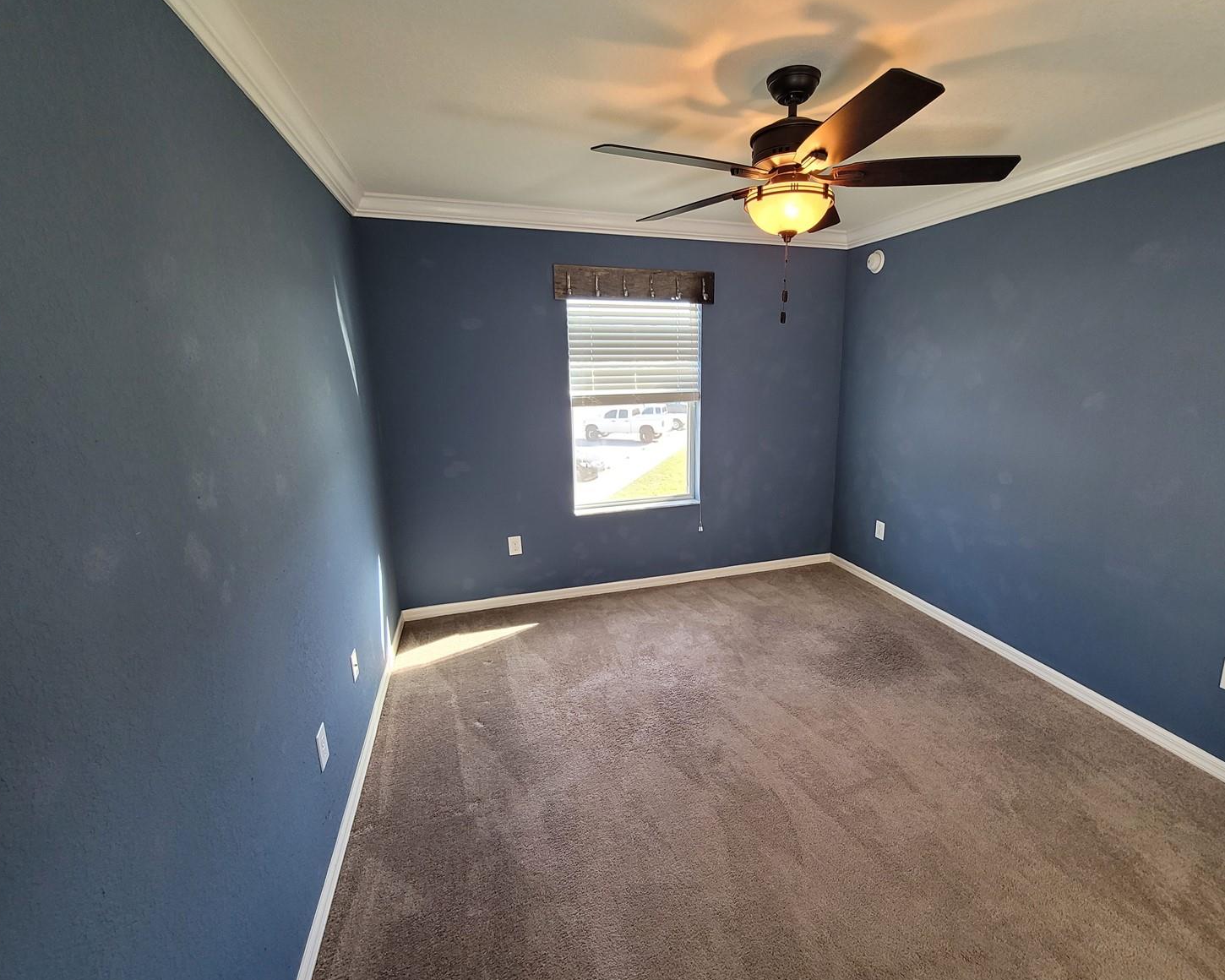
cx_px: 663
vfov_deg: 88.0
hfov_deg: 100.5
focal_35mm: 14
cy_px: 485
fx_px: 508
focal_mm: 2.2
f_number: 2.2
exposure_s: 1/60
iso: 160
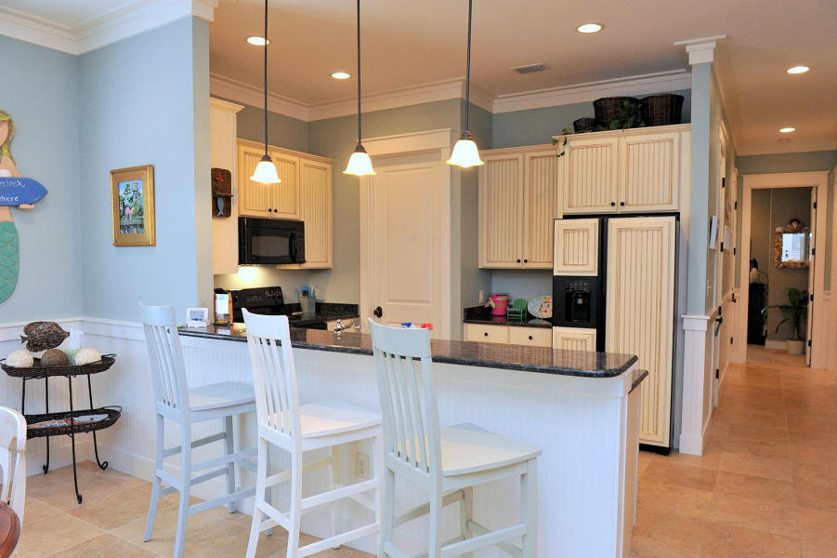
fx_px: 558
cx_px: 418
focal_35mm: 24
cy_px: 279
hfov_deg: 73.8
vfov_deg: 53.1
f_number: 8
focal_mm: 24
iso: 1600
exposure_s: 1/60
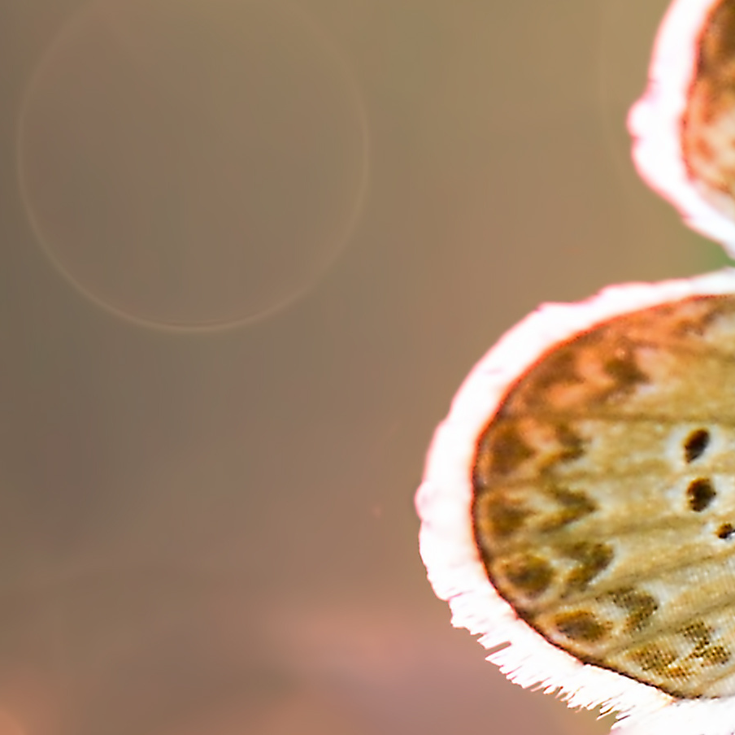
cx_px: 2155
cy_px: 468
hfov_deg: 2.9
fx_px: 14269
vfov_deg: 3.0
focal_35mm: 594
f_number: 5
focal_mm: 105
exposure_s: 1/500
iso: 125
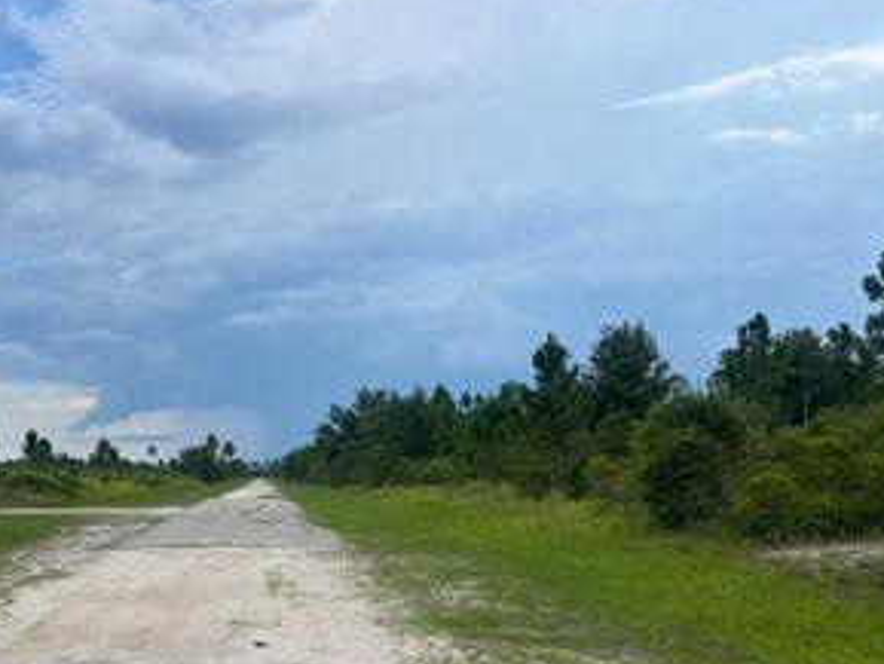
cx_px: 214
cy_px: 488
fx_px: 1150
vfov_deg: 31.7
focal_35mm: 45
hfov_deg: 40.8
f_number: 1.6
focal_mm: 5.1
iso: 50
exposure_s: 1/3215
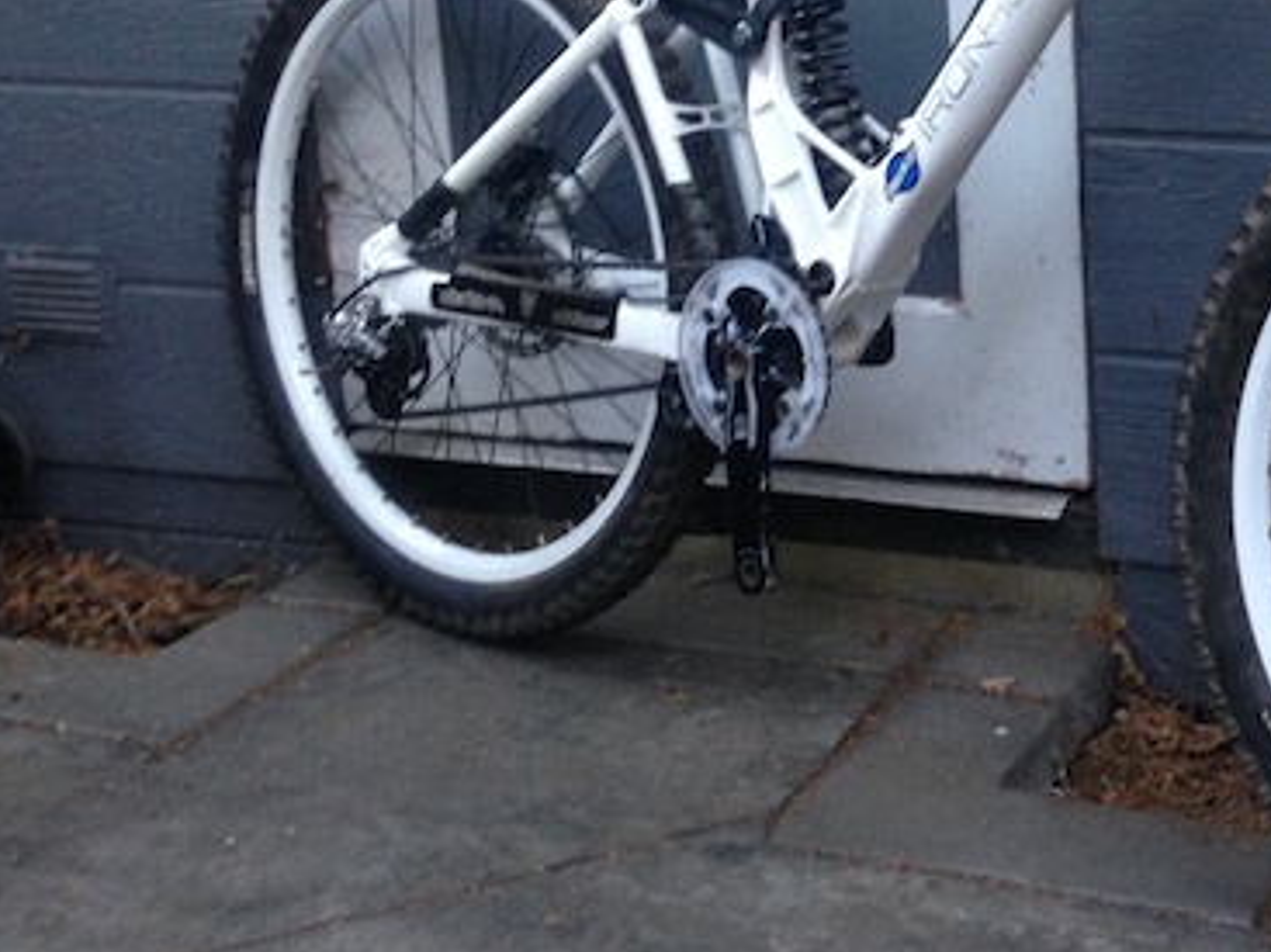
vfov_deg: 20.2
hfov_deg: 26.1
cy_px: 201
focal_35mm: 72
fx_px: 2643
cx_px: 1153
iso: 160
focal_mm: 4.13
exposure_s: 1/20
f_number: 2.4
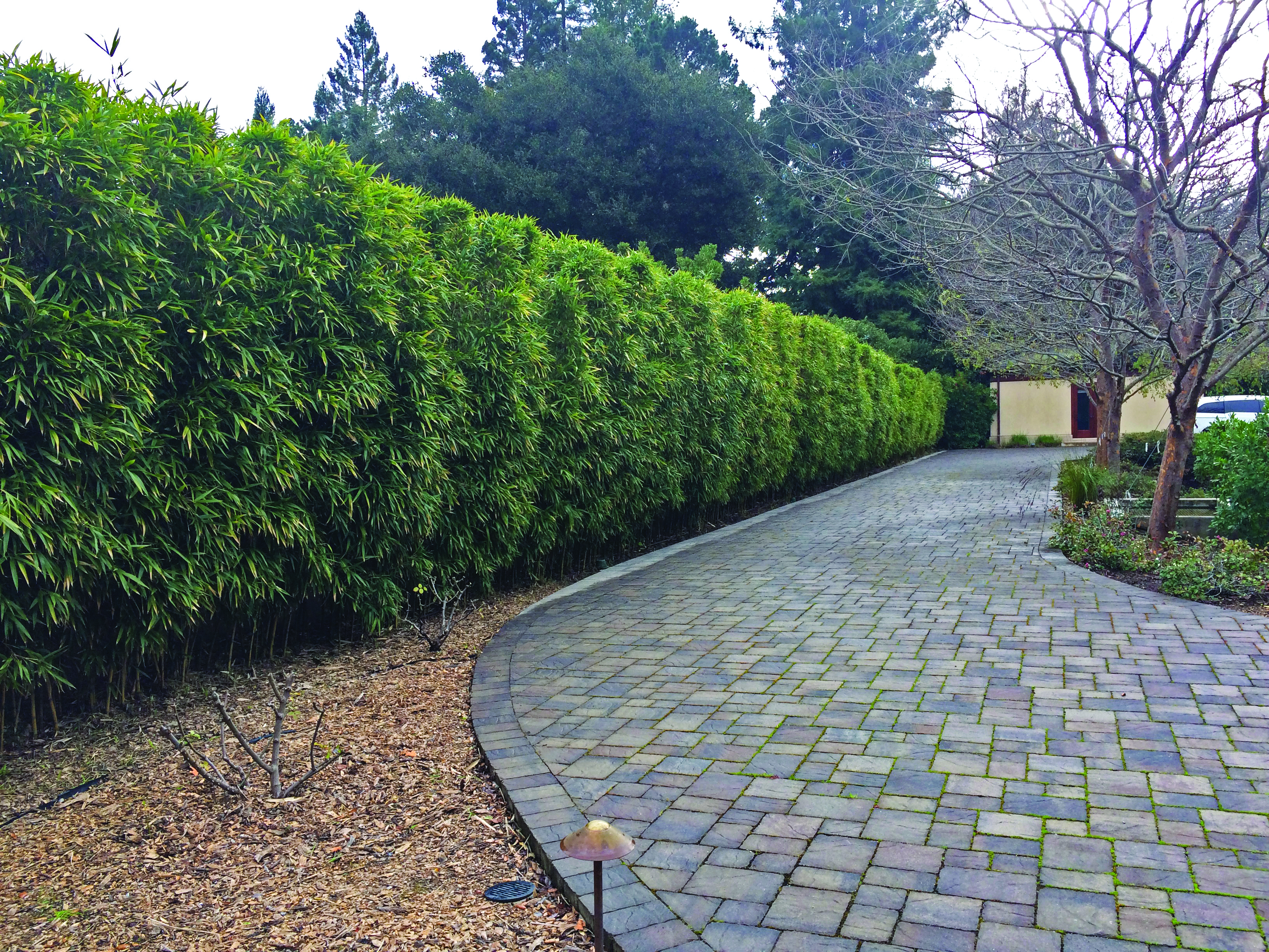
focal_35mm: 29
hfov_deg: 61.7
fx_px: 1063
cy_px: 476
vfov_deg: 48.2
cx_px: 634
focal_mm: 4.15
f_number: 2.2
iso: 32
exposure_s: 1/304
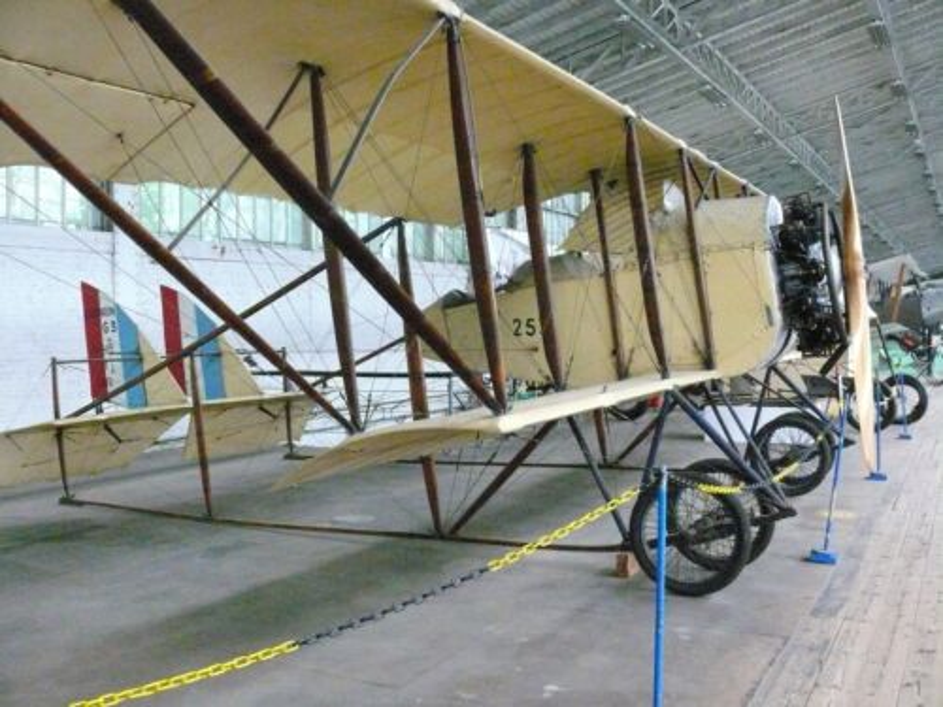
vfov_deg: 40.7
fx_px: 953
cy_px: 354
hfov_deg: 52.6
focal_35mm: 35
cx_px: 472
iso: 1600
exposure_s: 1/160
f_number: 4
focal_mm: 7.4
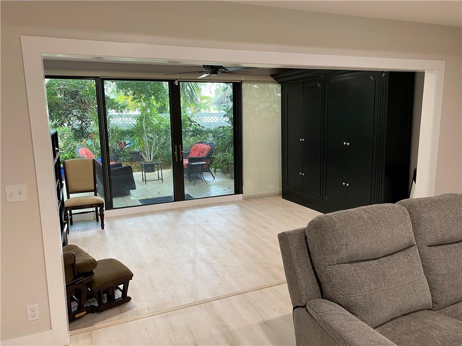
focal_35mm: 26
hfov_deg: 67.3
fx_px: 347
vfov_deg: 53.1
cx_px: 231
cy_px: 173
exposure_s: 1/41
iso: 125
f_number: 1.8
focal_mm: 4.25
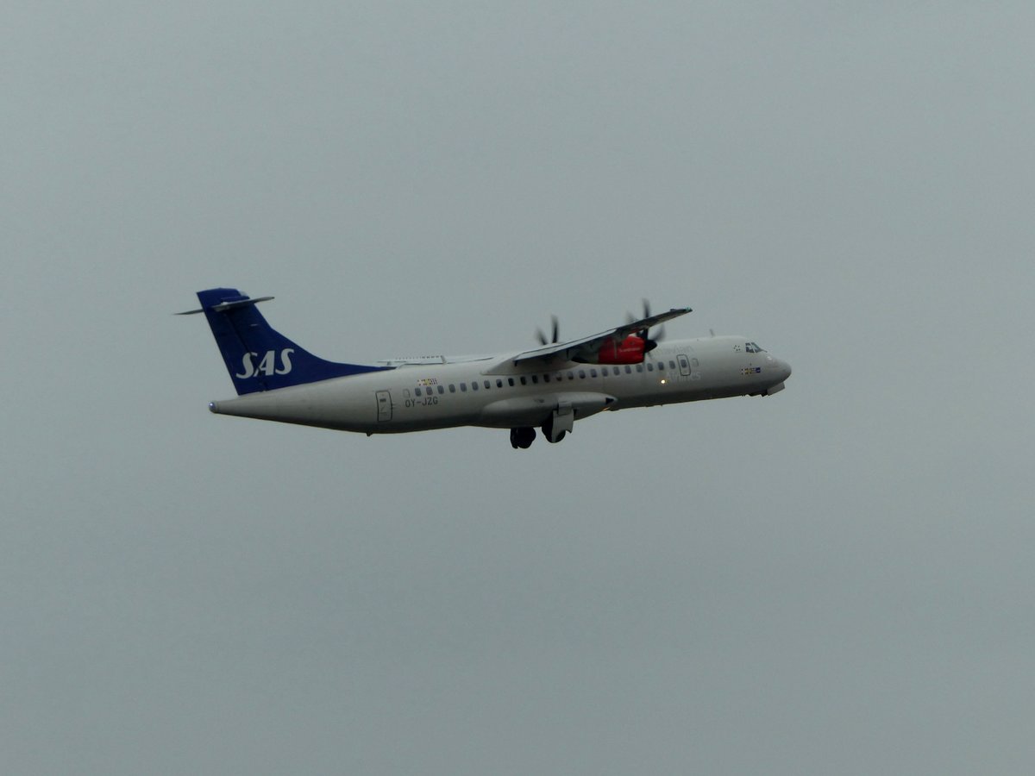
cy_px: 388
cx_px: 518
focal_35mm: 285
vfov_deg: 5.2
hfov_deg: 7.0
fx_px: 8521
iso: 125
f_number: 4
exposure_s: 1/320
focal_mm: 51.2
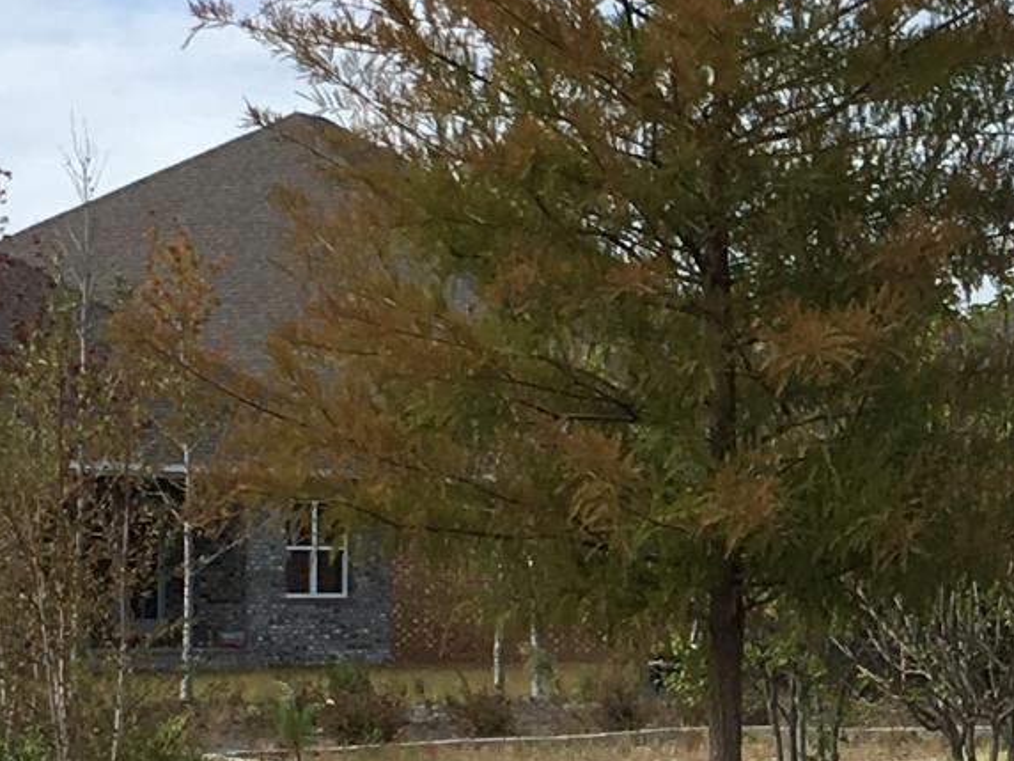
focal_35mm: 152
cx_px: 1395
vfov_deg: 9.7
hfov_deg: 12.5
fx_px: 4453
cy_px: 633
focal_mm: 4.15
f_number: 2.2
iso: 25
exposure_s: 1/1261
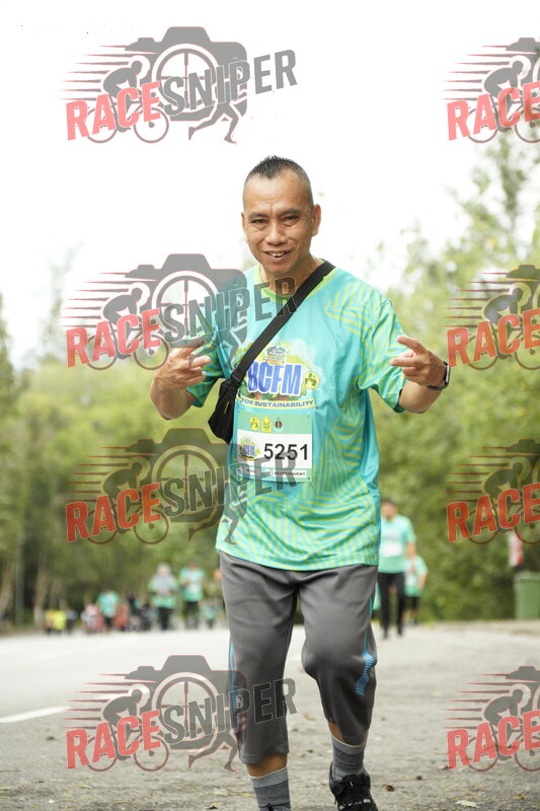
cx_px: 270
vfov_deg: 19.5
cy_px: 406
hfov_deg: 13.0
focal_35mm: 105
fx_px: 2363
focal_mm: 70
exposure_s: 1/1000
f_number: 2.8
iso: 4000
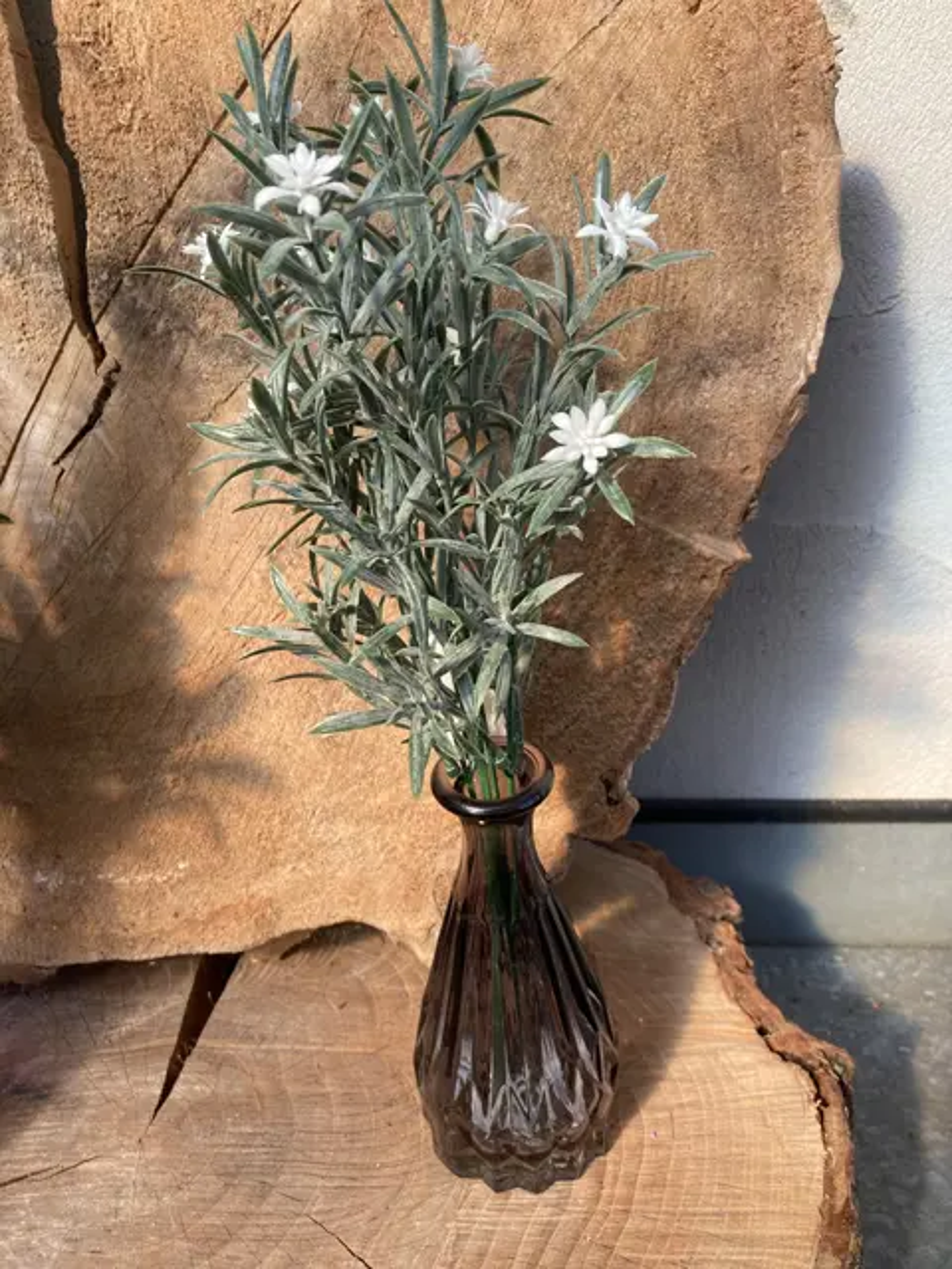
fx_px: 1027
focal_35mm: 28
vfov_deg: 63.4
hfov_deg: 49.7
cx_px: 476
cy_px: 634
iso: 20
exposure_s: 1/372
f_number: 1.8
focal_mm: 3.99
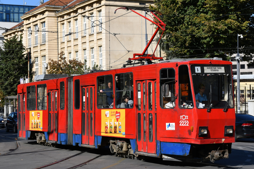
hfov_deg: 25.7
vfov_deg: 17.3
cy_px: 73
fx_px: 557
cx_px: 128
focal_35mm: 79
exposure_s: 1/833
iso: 200
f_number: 8
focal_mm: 42
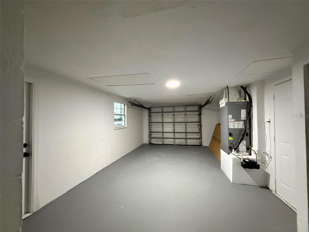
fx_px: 125
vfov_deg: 85.7
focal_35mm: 14
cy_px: 116
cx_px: 154
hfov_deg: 102.1
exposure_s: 1/60
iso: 1250
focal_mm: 2.22
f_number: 2.2
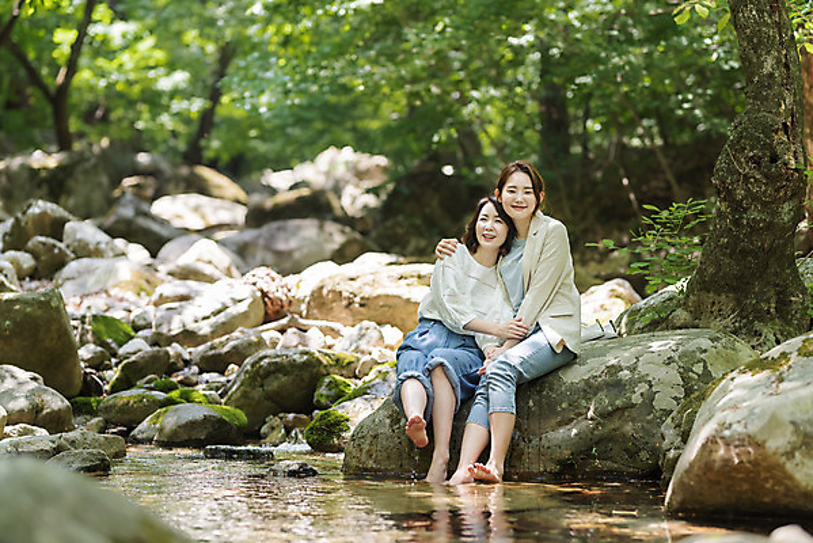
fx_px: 1920
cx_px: 406
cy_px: 272
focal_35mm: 85
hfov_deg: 23.9
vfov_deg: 16.1
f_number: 2
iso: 320
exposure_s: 1/800
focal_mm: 85
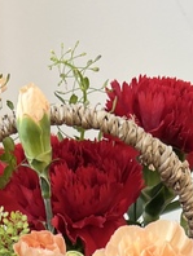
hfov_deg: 14.1
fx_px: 779
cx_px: 48
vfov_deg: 15.7
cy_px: 471
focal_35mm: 105
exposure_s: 1/121
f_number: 1.5
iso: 64
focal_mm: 5.7
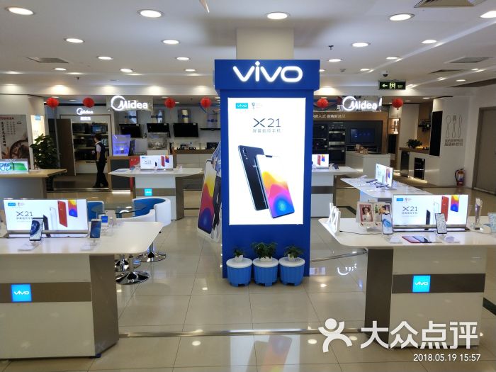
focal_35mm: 30
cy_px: 186
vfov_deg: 46.8
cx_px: 248
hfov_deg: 60.0
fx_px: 430
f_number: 1.8
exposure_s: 1/115
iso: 75
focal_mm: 3.95
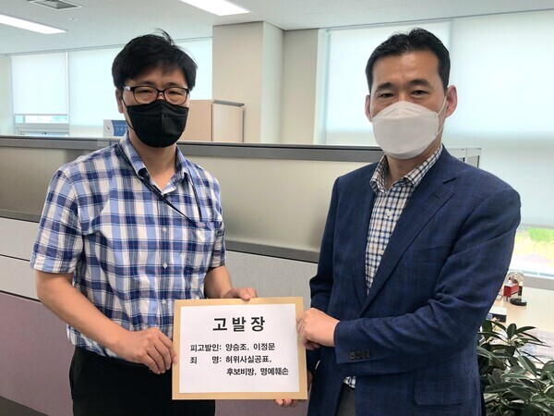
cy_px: 208
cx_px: 277
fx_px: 448
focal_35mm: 28
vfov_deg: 49.7
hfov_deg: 63.4
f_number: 1.8
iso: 40
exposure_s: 1/120
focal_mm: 4
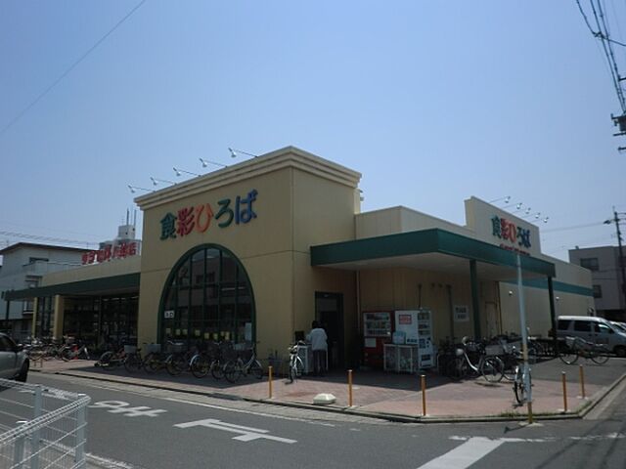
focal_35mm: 26
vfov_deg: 53.1
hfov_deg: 67.3
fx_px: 470
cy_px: 234
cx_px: 313
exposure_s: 1/250
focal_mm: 4.7
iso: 50
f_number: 7.9
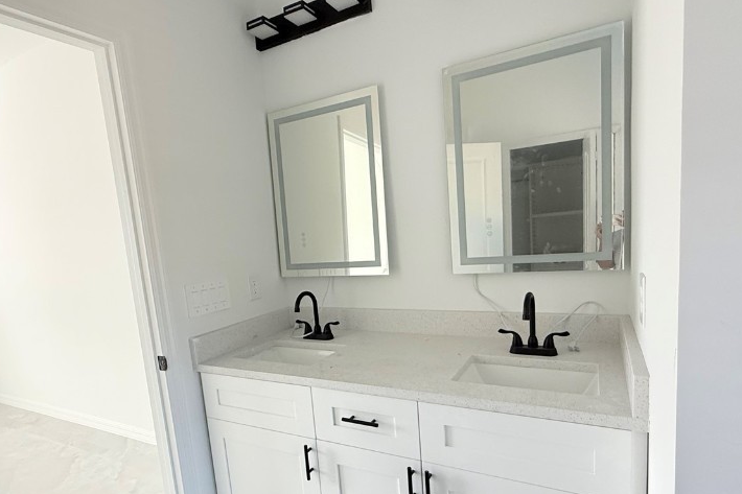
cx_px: 363
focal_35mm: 21
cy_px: 289
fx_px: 433
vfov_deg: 59.1
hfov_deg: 81.2
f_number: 2.2
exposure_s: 1/99
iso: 320
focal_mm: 2.22
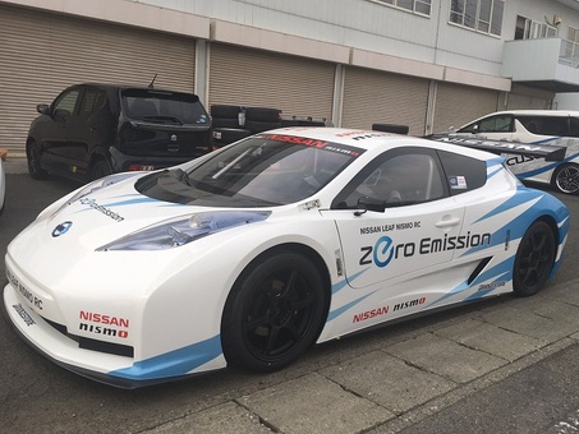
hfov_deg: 56.8
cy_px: 220
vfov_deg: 44.2
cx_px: 289
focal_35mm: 32
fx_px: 535
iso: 25
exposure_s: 1/427
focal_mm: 4.15
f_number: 2.2
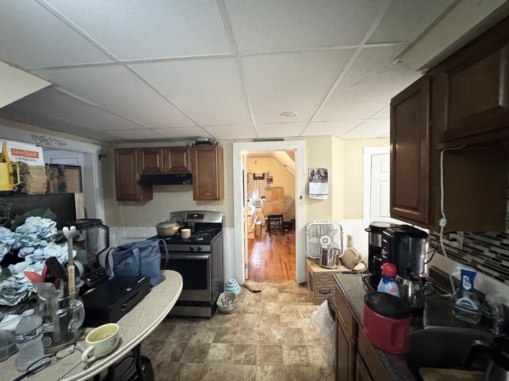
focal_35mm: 14
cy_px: 190
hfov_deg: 102.1
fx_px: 206
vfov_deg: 85.7
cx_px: 254
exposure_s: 1/40
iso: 800
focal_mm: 2.22
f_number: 2.2
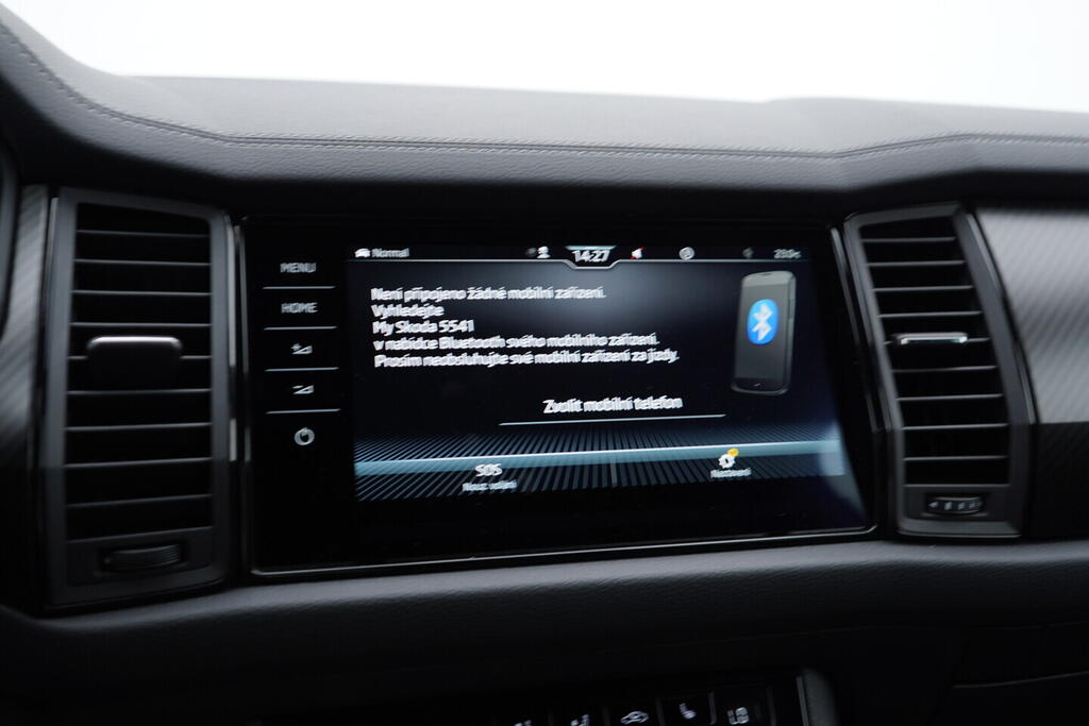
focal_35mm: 36
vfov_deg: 36.9
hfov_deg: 53.1
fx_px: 1089
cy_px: 363
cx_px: 544
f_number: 2.8
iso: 125
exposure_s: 1/40
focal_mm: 24
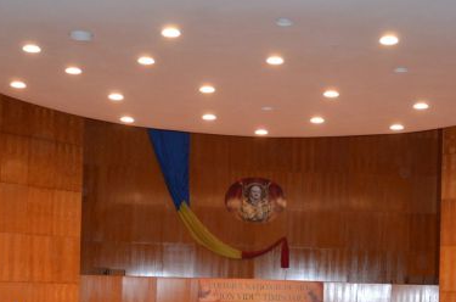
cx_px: 238
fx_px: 809
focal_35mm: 64
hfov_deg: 31.5
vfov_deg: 20.5
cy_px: 298
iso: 800
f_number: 3.5
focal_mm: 18
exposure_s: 1/60
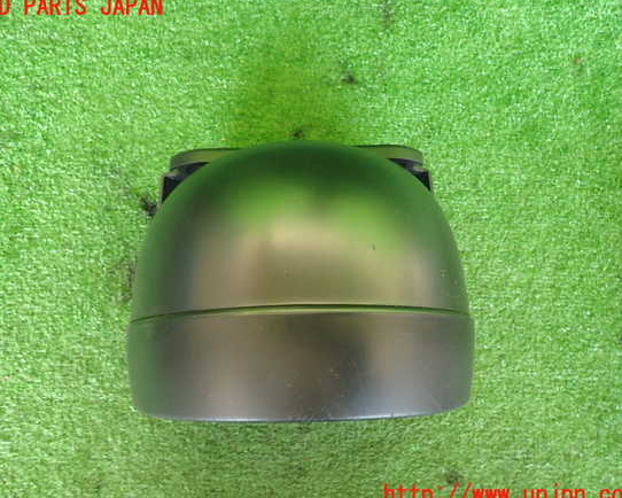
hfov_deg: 64.0
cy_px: 251
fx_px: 497
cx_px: 298
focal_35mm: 27
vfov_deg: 53.2
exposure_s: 1/40
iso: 200
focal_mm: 4.5
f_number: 2
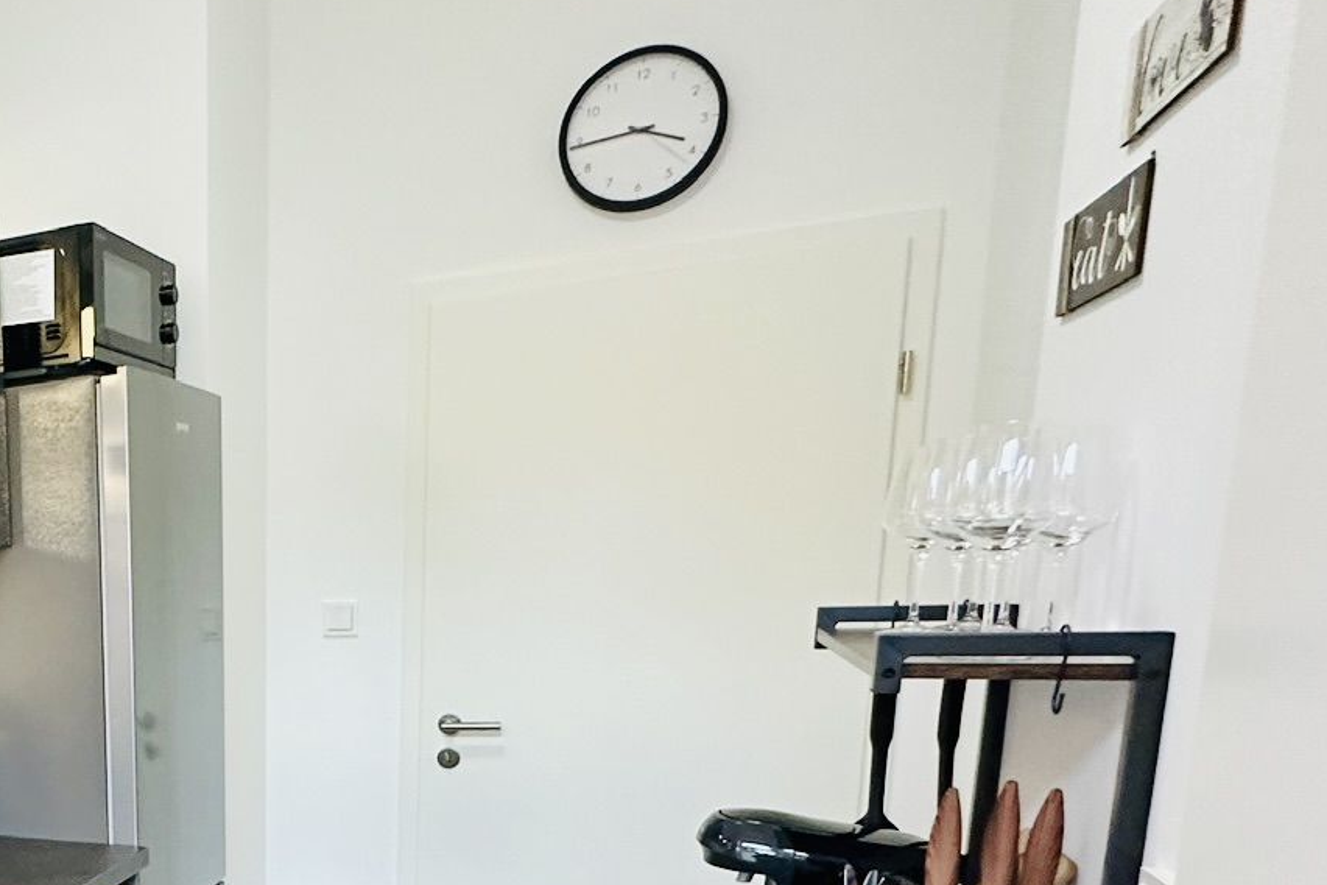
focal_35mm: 35
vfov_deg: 35.3
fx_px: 1290
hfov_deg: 44.0
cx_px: -78
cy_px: 824
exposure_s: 1/100
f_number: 2.2
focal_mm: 2.22
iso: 320
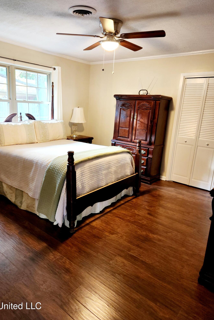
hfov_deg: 53.0
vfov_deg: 73.7
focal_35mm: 24
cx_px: 96
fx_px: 214
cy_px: 160
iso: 320
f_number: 1.8
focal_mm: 5.4
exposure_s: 1/40
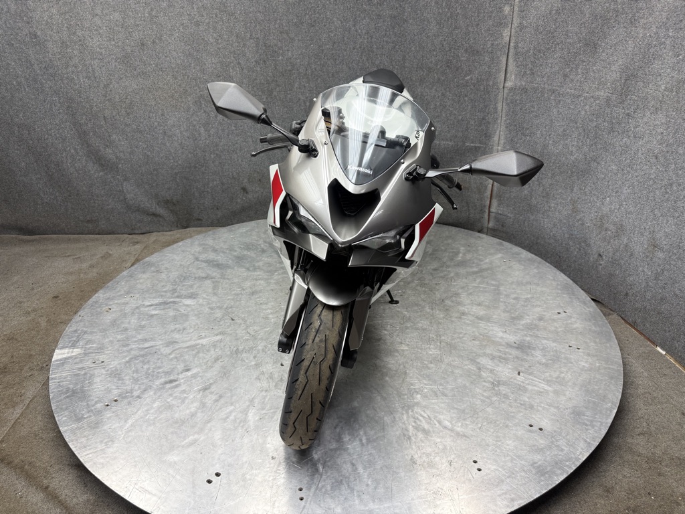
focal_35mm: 24
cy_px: 257
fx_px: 475
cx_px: 342
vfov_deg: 56.8
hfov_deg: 71.6
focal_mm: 6.76
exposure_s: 1/120
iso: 100
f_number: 1.78
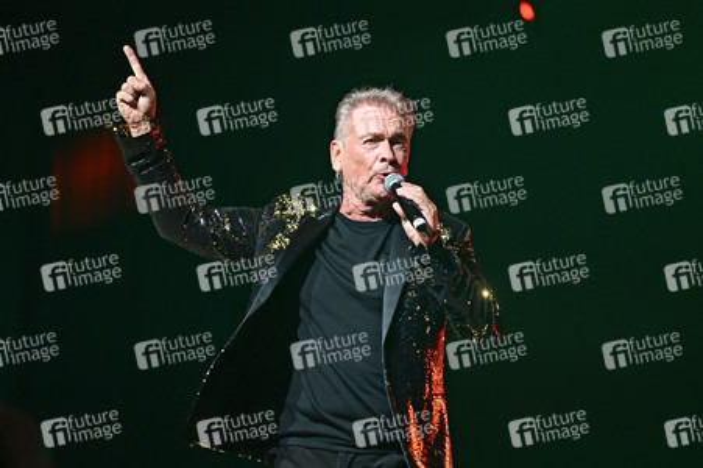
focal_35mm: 200
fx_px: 3903
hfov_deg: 10.3
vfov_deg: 6.9
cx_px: 352
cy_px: 234
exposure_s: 1/640
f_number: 3.2
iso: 3200
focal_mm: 200
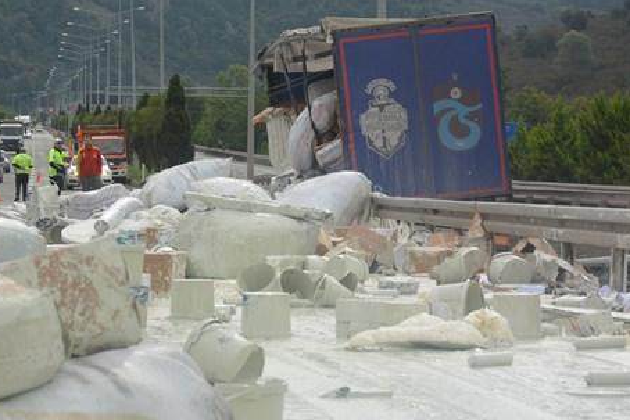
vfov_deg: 9.2
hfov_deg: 13.8
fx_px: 2602
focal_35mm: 149
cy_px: 187
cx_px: 219
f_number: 8
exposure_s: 1/250
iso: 160
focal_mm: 75
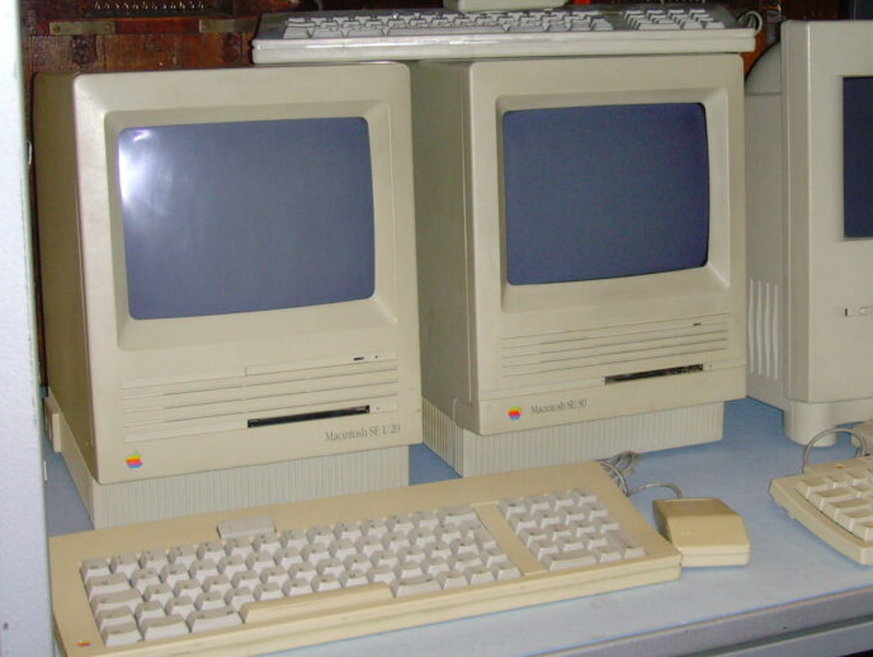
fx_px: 1288
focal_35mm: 51
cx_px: 436
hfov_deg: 37.4
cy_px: 353
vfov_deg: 28.6
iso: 200
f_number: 3.7
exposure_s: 1/45
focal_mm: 7.7
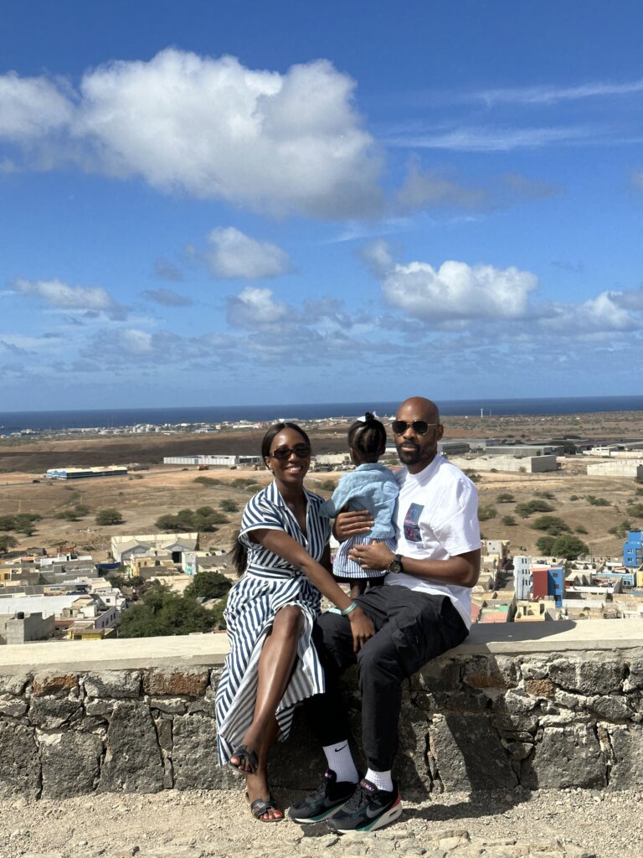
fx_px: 1189
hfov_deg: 30.3
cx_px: 322
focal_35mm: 48
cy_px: 429
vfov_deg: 39.7
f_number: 1.78
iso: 64
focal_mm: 6.86
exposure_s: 1/6211
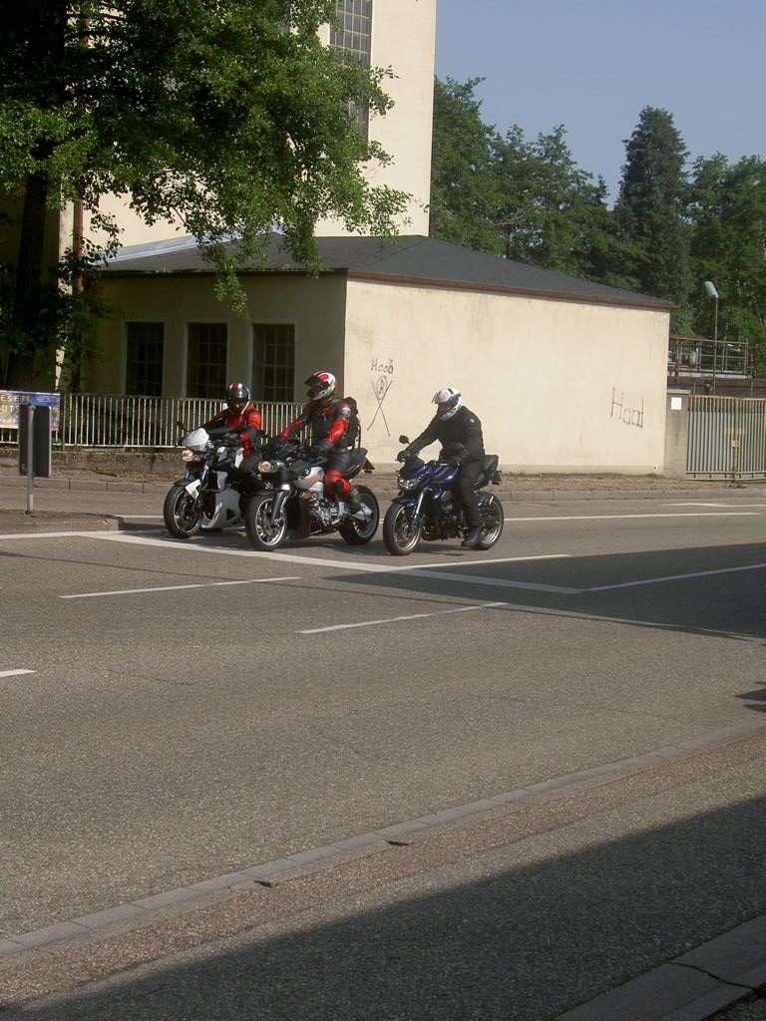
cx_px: 383
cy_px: 510
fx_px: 2036
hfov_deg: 21.3
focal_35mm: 69
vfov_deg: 28.2
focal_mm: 14.2
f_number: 6.1
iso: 100
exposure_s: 1/320
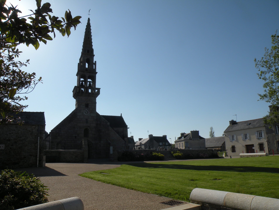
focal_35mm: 27
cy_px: 105
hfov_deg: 65.3
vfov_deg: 51.4
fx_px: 218
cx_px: 140
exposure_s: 1/374
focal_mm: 4.7
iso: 64
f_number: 7.1
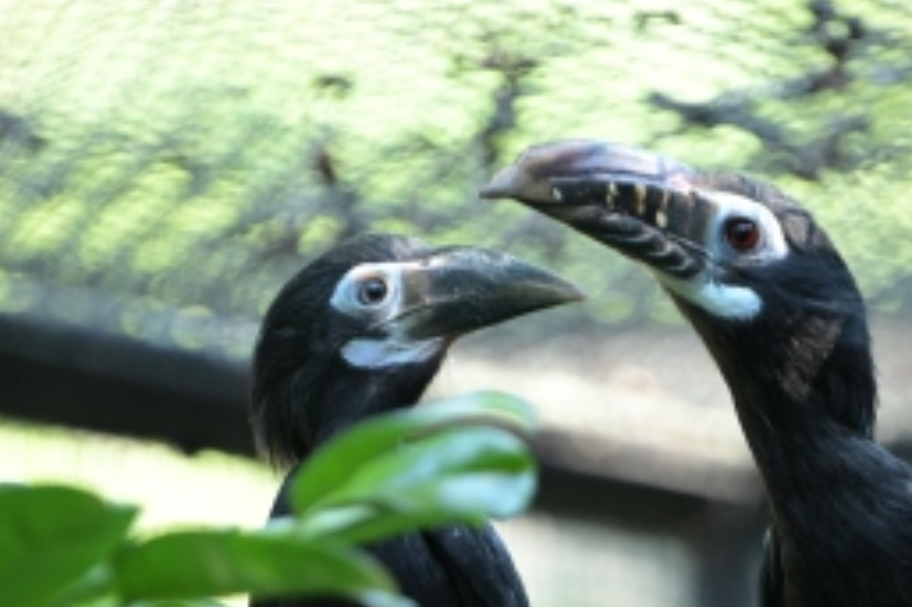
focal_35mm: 338
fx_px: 8557
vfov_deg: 4.1
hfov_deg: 6.1
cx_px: 465
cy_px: 694
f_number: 2.8
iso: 1250
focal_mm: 140
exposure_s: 1/250
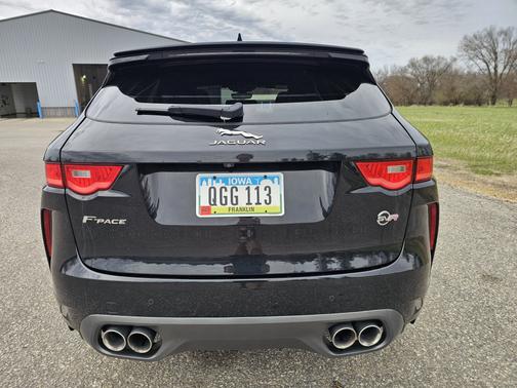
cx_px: 258
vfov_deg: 58.9
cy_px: 194
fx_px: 344
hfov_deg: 73.9
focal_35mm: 23
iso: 20
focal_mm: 6.3
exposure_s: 1/376
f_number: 1.7
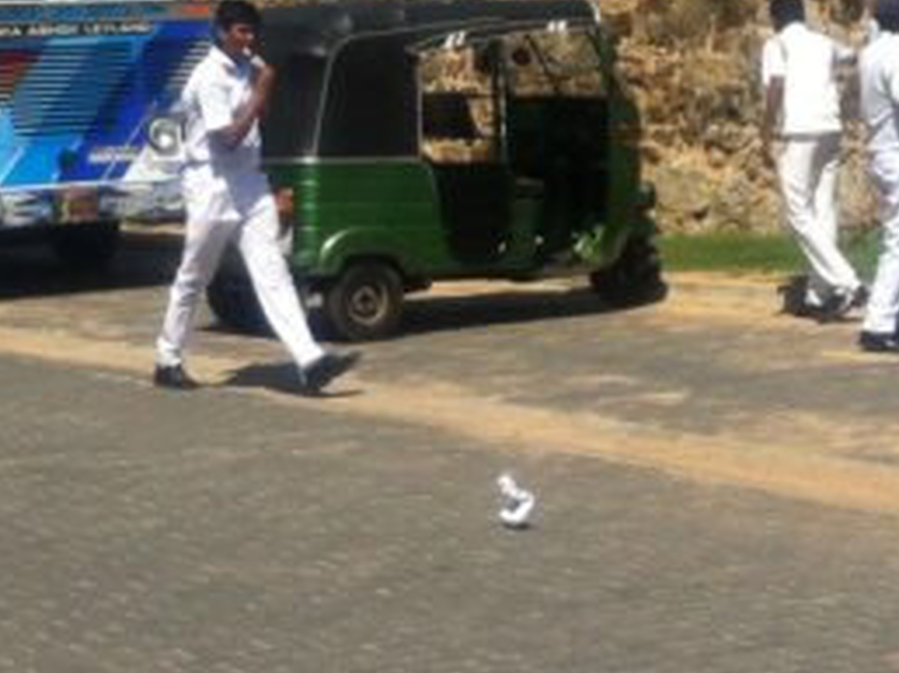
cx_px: 209
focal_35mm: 139
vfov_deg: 10.5
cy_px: -166
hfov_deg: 14.1
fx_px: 3607
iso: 80
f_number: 2.8
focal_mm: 3.85
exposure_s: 1/2320
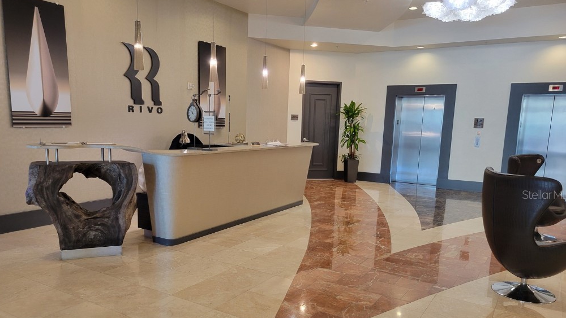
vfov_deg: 40.0
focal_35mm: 29
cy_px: 194
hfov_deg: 66.1
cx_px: 286
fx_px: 435
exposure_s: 1/40
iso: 200
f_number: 1.8
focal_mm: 5.4
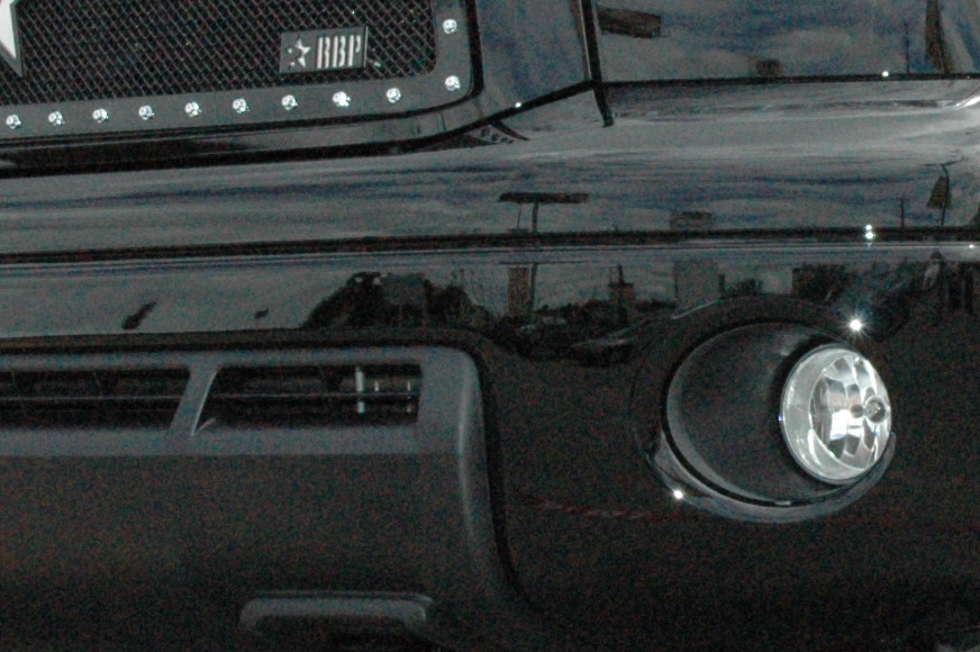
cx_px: 872
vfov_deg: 9.8
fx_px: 3801
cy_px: 279
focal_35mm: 140
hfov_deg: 14.5
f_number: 14
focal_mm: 27
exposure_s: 1/500
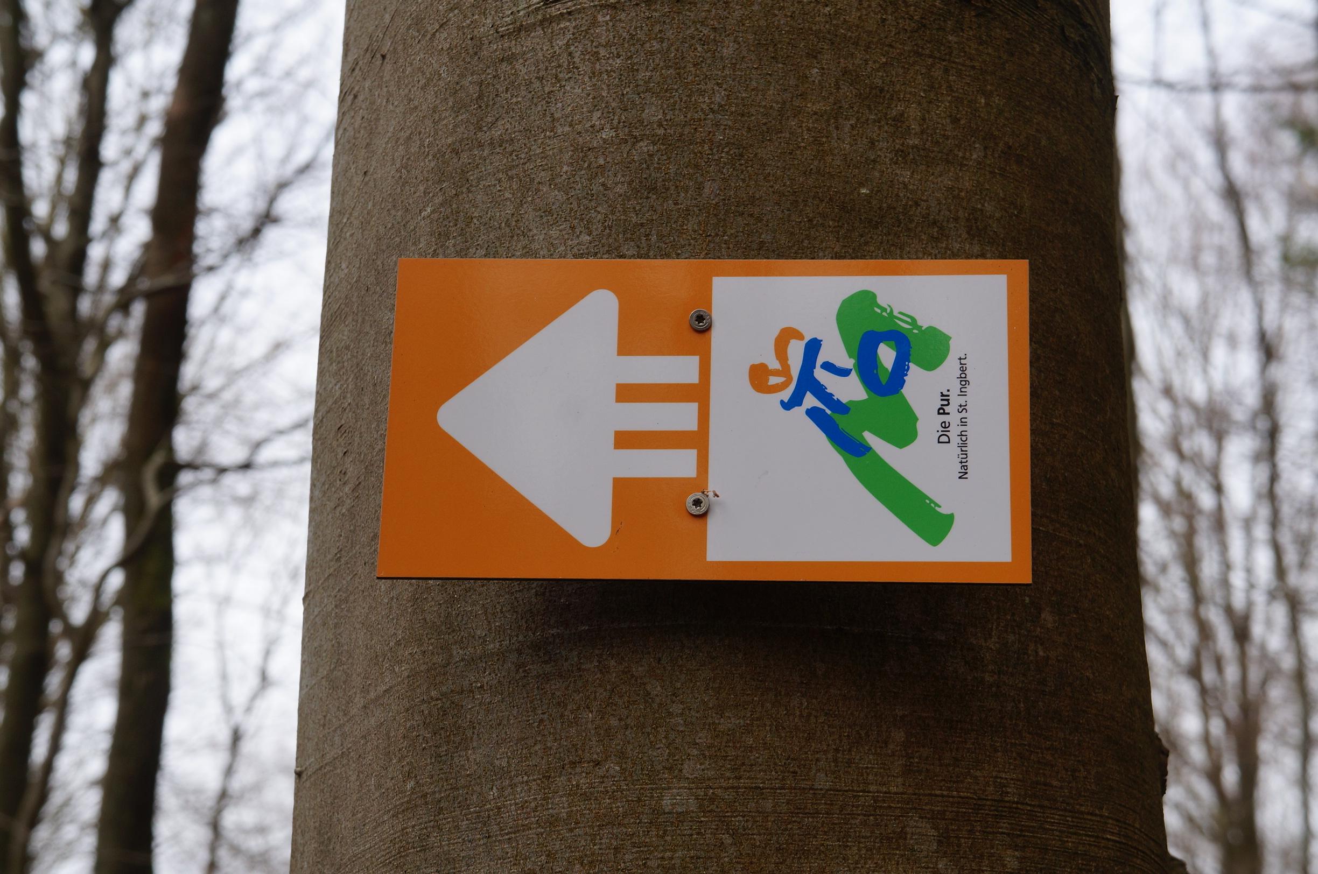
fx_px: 3016
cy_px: 437
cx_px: 659
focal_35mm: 82
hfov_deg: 24.7
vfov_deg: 16.5
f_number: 8
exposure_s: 1/125
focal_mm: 55
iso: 200
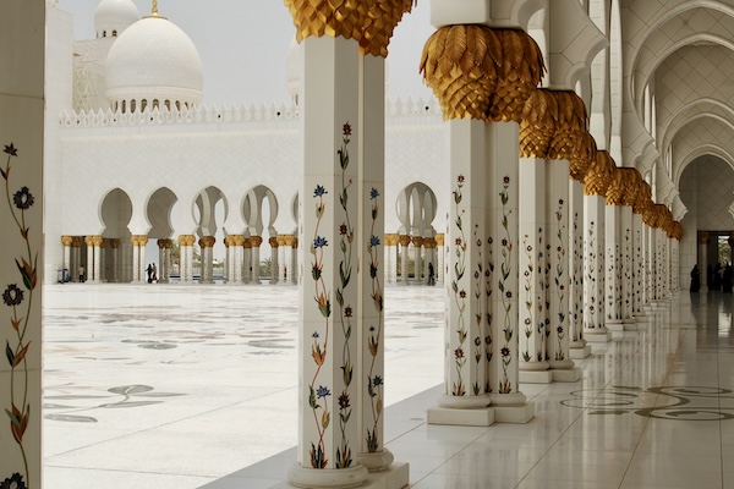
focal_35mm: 57
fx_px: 1162
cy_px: 244
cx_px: 367
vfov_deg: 23.8
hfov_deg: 35.1
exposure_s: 1/500
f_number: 11
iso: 200
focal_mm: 38
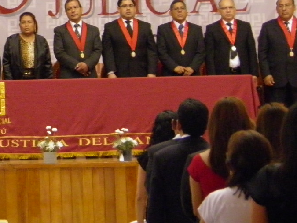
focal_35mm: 237
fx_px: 2033
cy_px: -34
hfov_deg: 8.3
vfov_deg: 6.2
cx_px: -41
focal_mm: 17.1
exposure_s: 1/8
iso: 400
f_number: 4
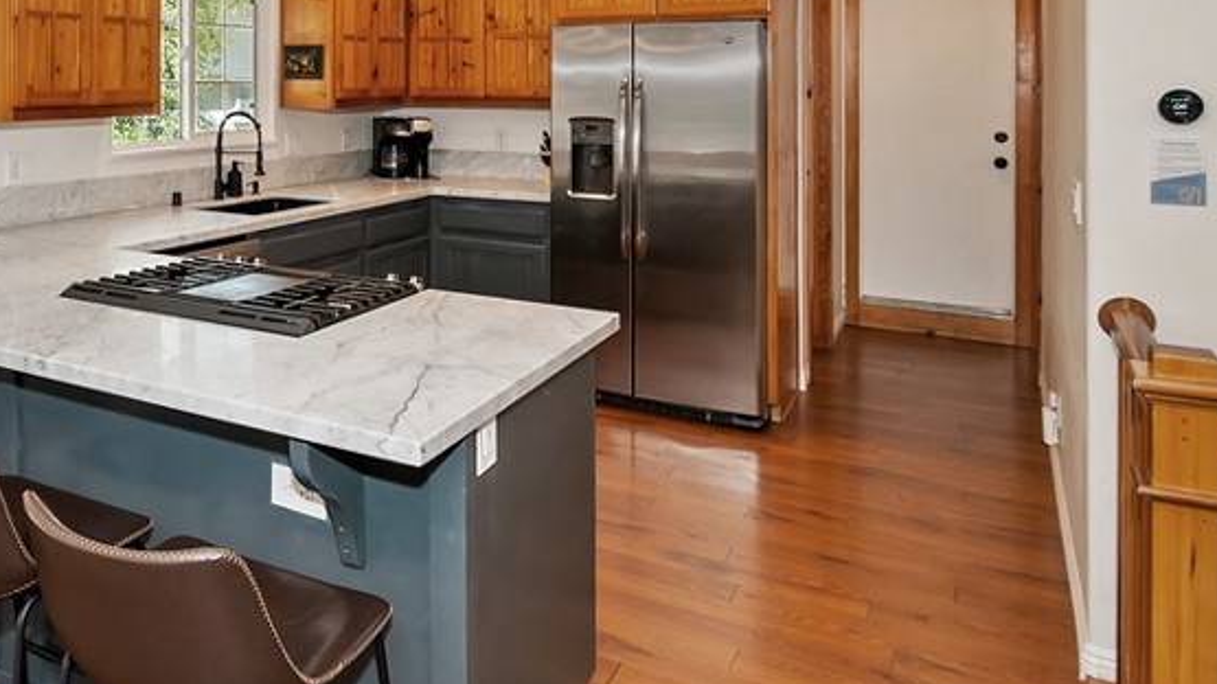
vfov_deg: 37.3
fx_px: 936
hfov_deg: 61.4
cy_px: 58
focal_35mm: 29
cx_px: 270
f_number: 8
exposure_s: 1/30
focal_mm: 10
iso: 400
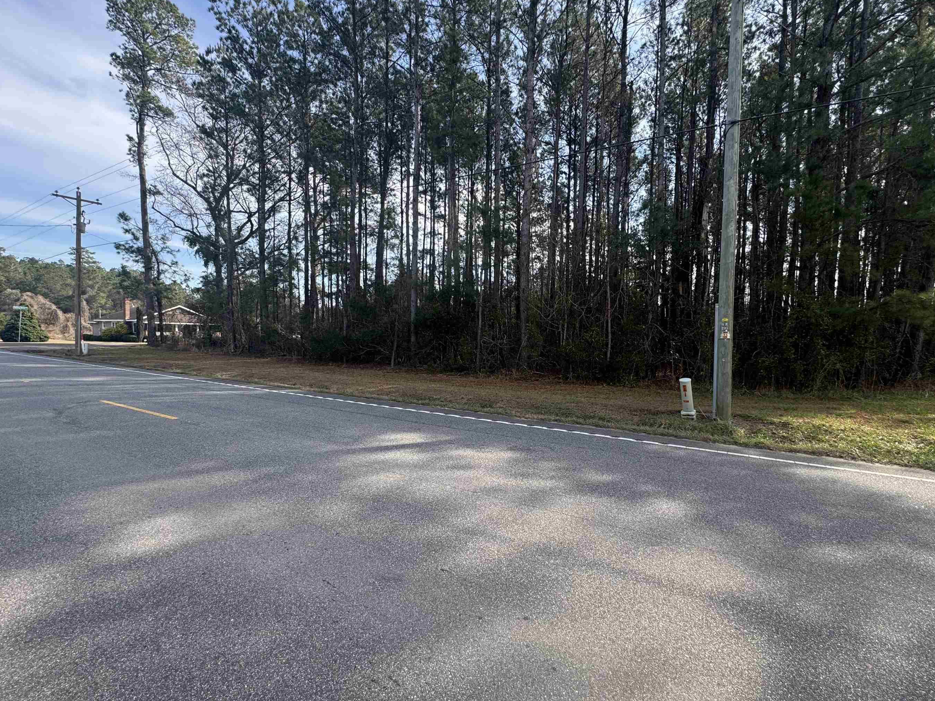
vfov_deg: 78.1
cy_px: 358
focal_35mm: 16
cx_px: 466
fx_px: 432
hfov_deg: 94.5
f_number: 2.2
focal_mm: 2.22
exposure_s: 1/381
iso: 40
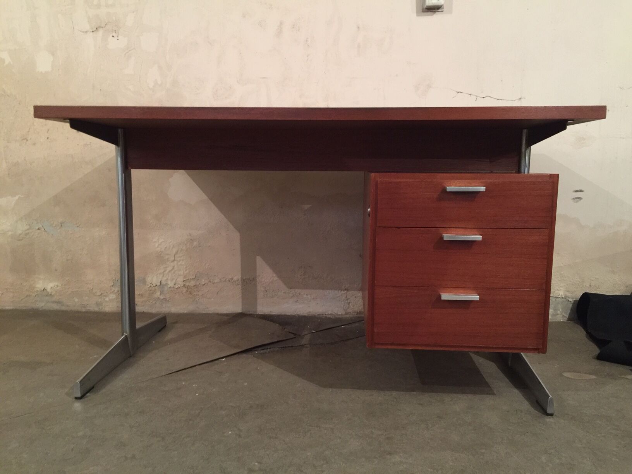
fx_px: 529
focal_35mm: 29
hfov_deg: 61.7
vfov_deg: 48.2
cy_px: 237
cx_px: 316
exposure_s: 1/8
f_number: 2.2
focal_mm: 4.15
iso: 125
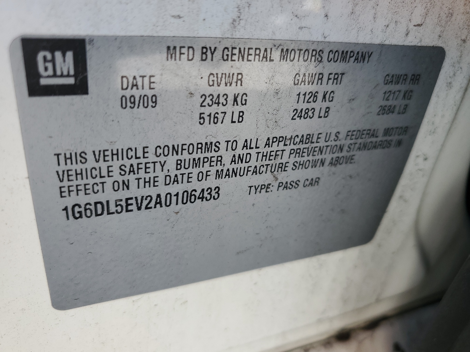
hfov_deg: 67.3
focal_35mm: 26
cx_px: 235
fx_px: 353
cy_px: 176
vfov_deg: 53.1
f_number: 1.5
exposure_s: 1/357
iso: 50
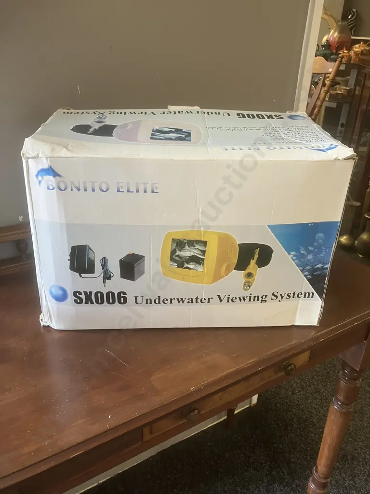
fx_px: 399
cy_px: 247
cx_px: 185
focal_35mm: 28
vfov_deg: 63.4
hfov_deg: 49.7
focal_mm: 3.99
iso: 80
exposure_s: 1/50
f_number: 1.8
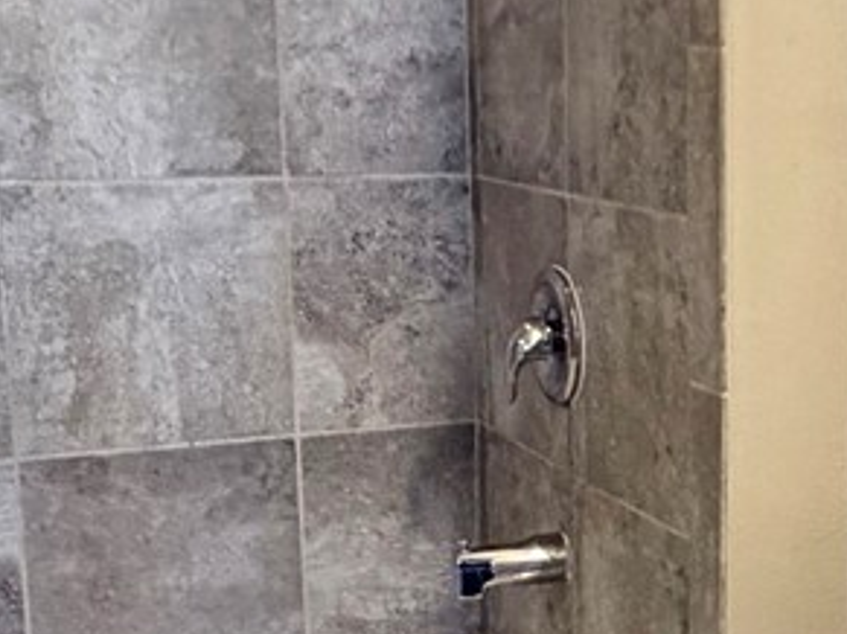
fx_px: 1883
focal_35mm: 77
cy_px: 419
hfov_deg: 23.9
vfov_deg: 19.1
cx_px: 902
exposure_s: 1/120
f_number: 2.2
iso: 320
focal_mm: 2.22
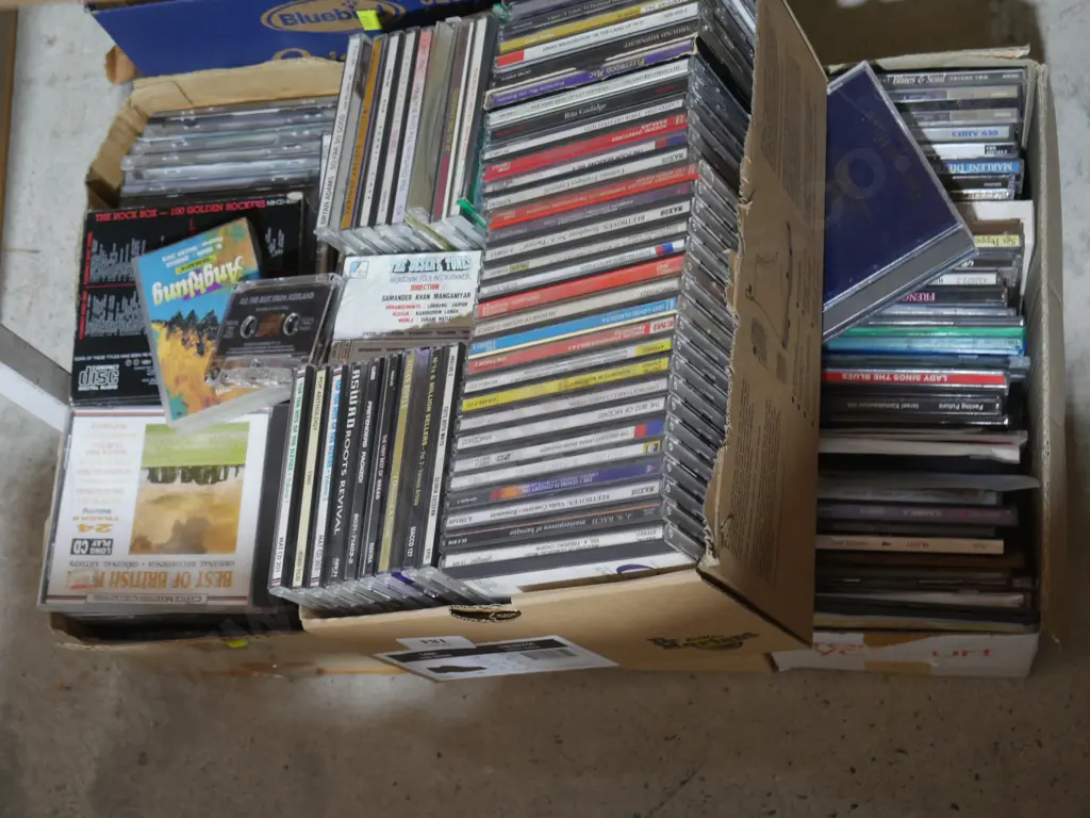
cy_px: 409
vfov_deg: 26.1
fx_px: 1763
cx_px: 545
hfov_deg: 34.3
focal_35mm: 56
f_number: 5.3
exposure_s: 1/60
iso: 1250
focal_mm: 28
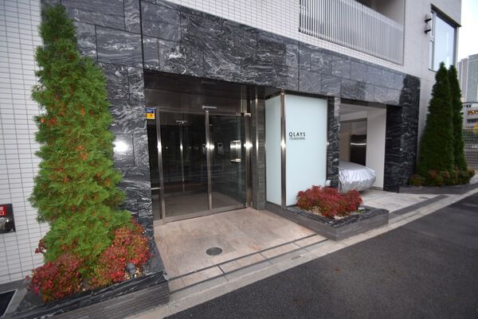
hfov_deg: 100.3
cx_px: 239
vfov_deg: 77.4
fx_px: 199
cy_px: 160
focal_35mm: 15
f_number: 3.5
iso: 100
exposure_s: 1/13
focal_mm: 10
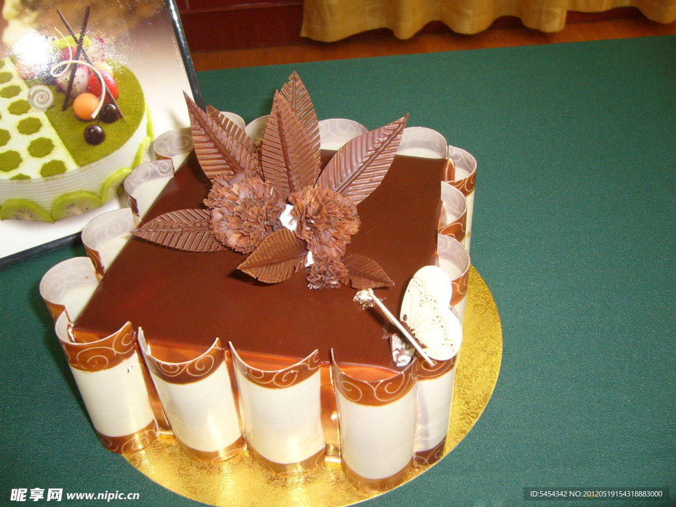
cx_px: 338
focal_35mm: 35
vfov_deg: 40.7
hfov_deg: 52.6
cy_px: 254
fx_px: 683
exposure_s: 1/8
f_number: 2.8
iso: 100
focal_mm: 5.8
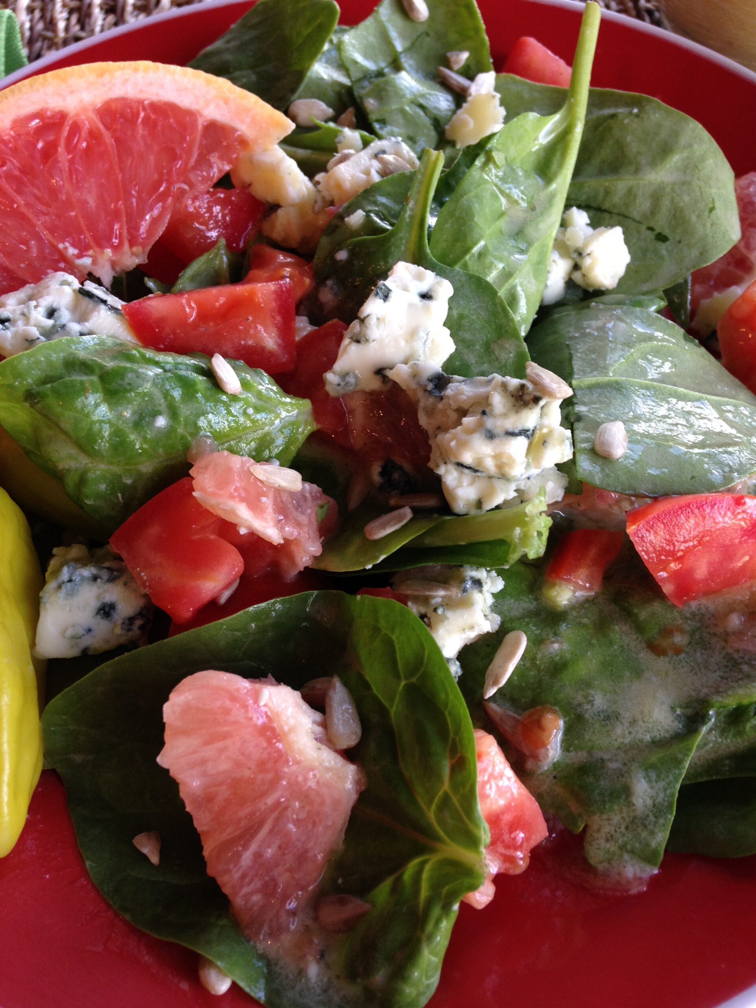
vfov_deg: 55.4
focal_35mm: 33
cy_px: 504
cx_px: 378
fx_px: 961
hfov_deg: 42.9
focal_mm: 4.12
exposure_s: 1/24
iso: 50
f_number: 2.4
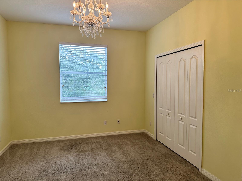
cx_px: 121
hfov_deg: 71.6
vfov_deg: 56.8
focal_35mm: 24
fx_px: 168
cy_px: 90
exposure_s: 1/166
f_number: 1.78
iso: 80
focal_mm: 6.86
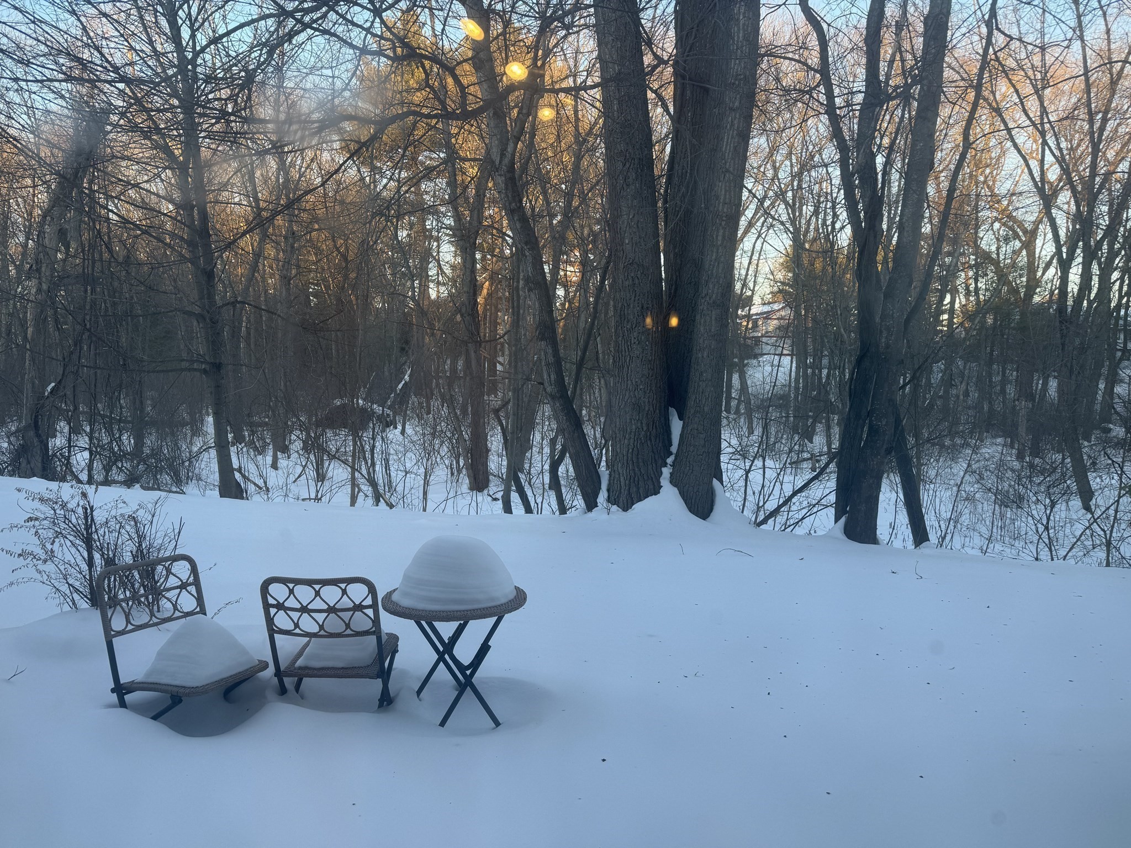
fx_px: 784
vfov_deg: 56.8
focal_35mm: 24
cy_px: 424
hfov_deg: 71.6
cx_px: 566
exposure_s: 1/154
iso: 64
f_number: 1.78
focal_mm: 6.76
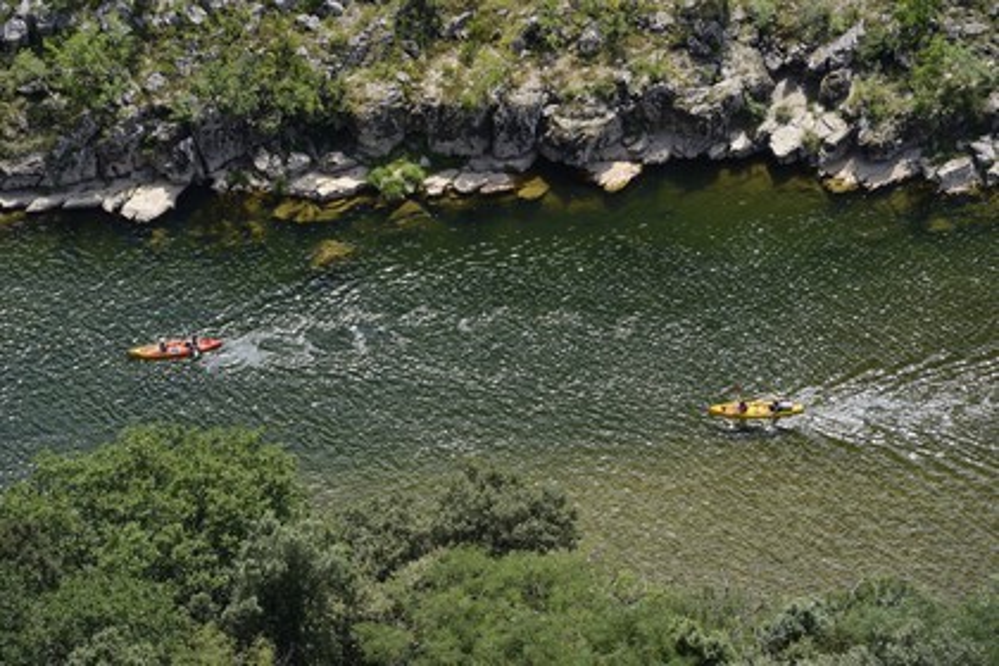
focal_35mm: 200
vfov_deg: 6.9
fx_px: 5550
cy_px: 333
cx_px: 500
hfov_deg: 10.3
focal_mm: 200
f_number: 8
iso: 200
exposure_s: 1/320
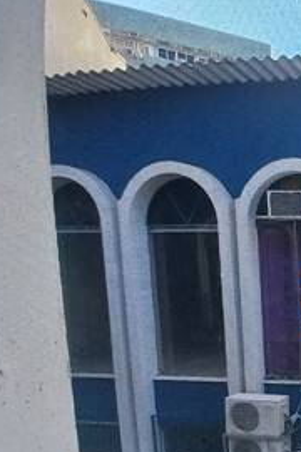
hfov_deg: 26.6
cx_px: 478
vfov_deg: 59.8
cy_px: 316
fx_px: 376
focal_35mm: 30
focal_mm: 1.42
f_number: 2.2
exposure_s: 1/157
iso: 40
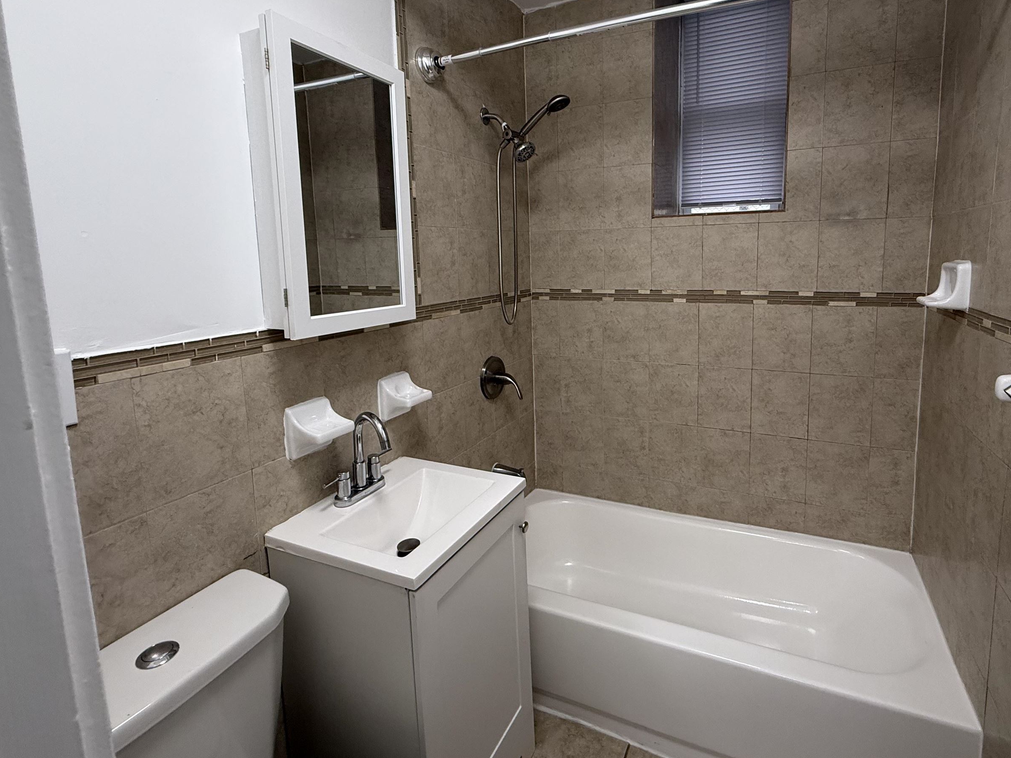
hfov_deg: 87.4
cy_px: 315
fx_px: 526
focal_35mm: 18
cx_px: 564
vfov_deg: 71.1
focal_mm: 2.22
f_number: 2.2
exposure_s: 1/120
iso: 200
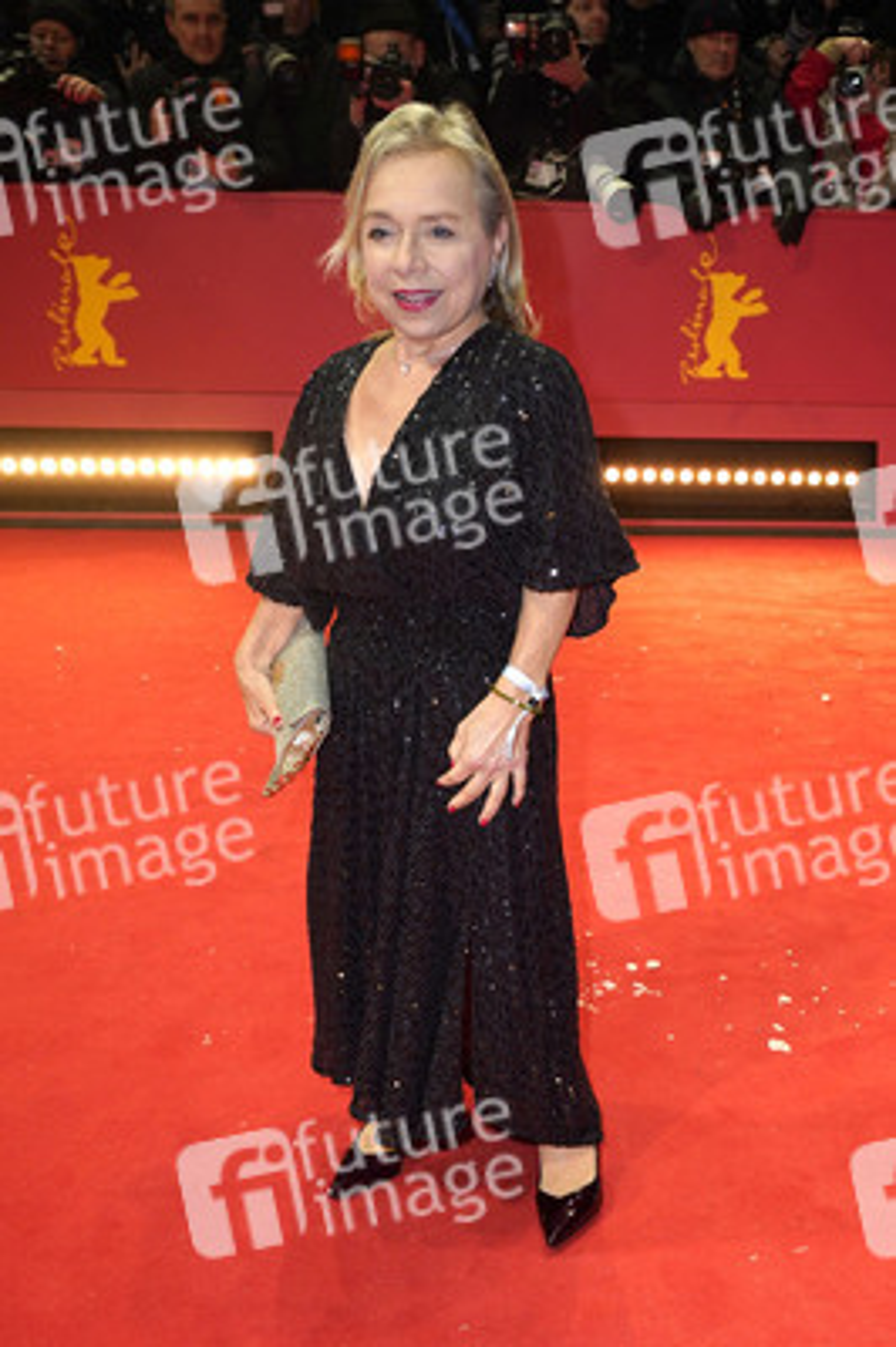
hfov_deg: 36.8
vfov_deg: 53.2
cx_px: 448
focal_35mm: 36
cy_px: 674
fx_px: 1346
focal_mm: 36
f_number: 5.6
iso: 800
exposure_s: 1/160
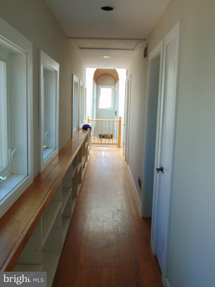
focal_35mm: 35
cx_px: 108
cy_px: 144
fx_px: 290
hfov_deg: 40.7
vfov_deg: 52.6
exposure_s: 1/30
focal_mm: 6.3
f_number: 3.2
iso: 80
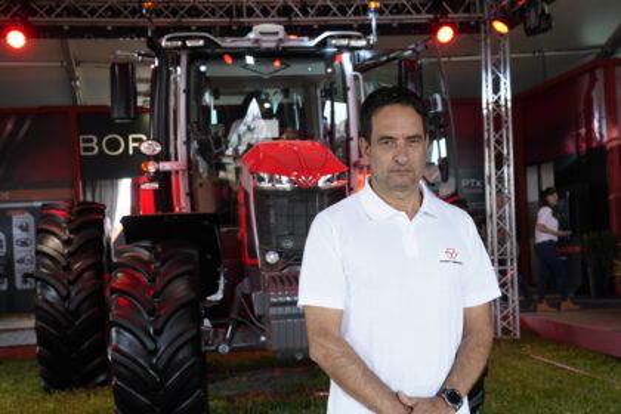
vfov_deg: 26.0
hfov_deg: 38.2
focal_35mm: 52
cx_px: 310
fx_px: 897
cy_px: 207
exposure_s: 1/100
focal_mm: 52
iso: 1000
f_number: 6.3
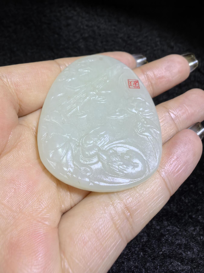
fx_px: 212
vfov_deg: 65.3
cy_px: 136
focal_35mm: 27
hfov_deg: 51.4
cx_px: 102
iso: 200
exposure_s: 1/100
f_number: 2.2
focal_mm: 1.95
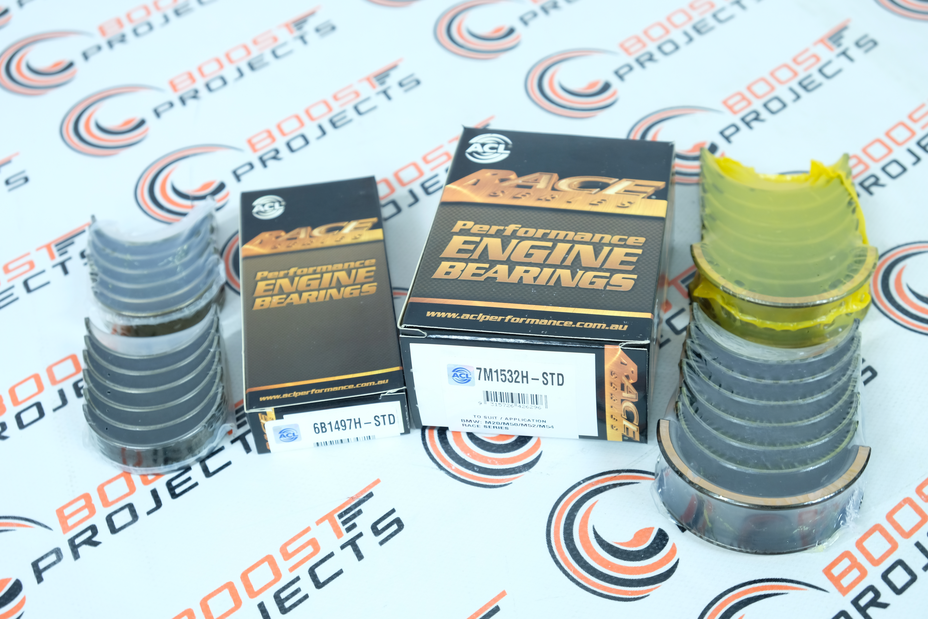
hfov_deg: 35.6
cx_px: 464
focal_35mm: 56
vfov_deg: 24.2
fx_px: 1443
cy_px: 310
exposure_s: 1
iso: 250
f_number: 5.6
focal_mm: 37.4
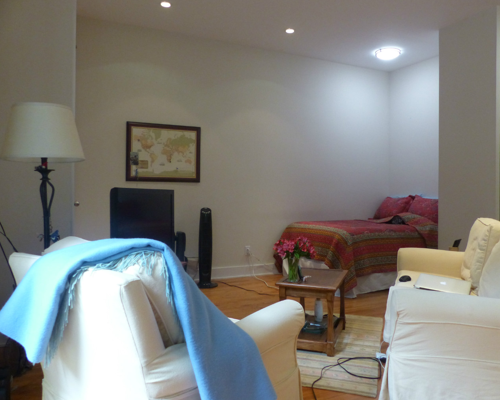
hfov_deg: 64.0
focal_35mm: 27
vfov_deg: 53.2
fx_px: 400
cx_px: 269
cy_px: 194
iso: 400
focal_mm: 4.5
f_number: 2.8
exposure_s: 1/60
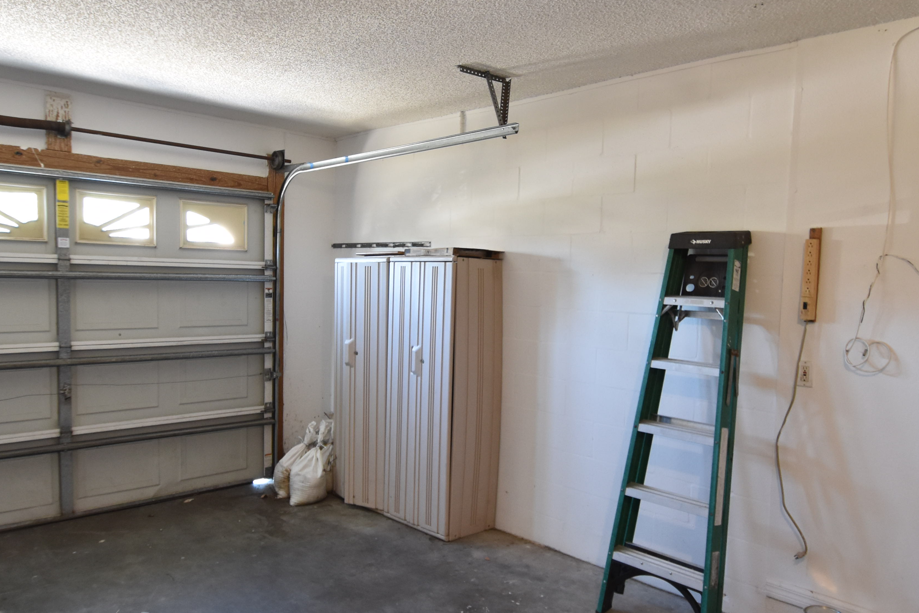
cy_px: 319
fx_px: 689
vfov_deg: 47.9
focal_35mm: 27
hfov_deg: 67.3
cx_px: 490
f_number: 3.5
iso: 800
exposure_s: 1/20
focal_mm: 10
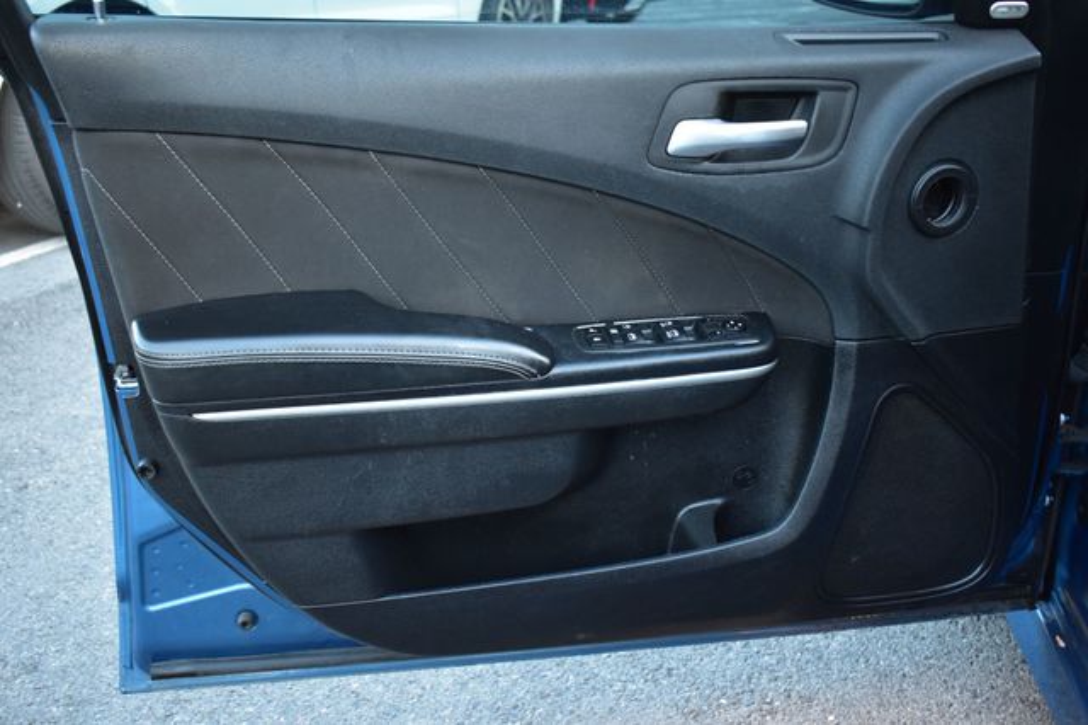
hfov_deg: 53.2
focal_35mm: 36
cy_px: 362
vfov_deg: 36.8
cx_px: 544
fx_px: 1087
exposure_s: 1/10
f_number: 4
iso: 1600
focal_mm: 24
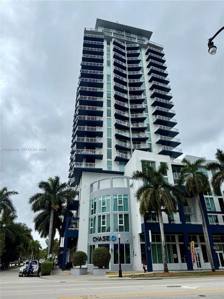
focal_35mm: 24
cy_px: 150
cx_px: 112
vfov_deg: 71.6
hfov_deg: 56.8
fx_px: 207
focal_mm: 6.76
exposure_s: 1/4975
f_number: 1.78
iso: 80
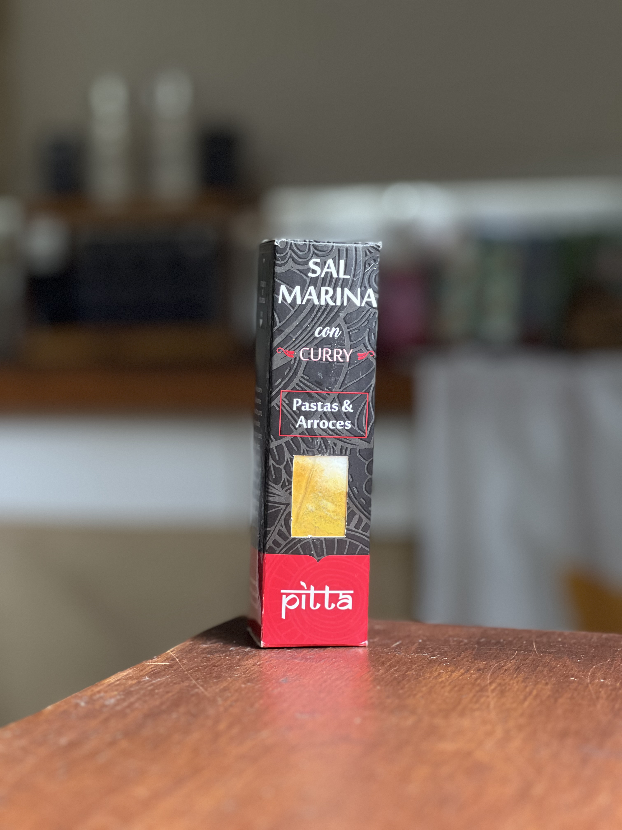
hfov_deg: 19.1
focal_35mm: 77
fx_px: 1845
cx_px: 311
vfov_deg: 25.3
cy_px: 415
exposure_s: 1/40
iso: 320
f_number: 2.8
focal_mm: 9
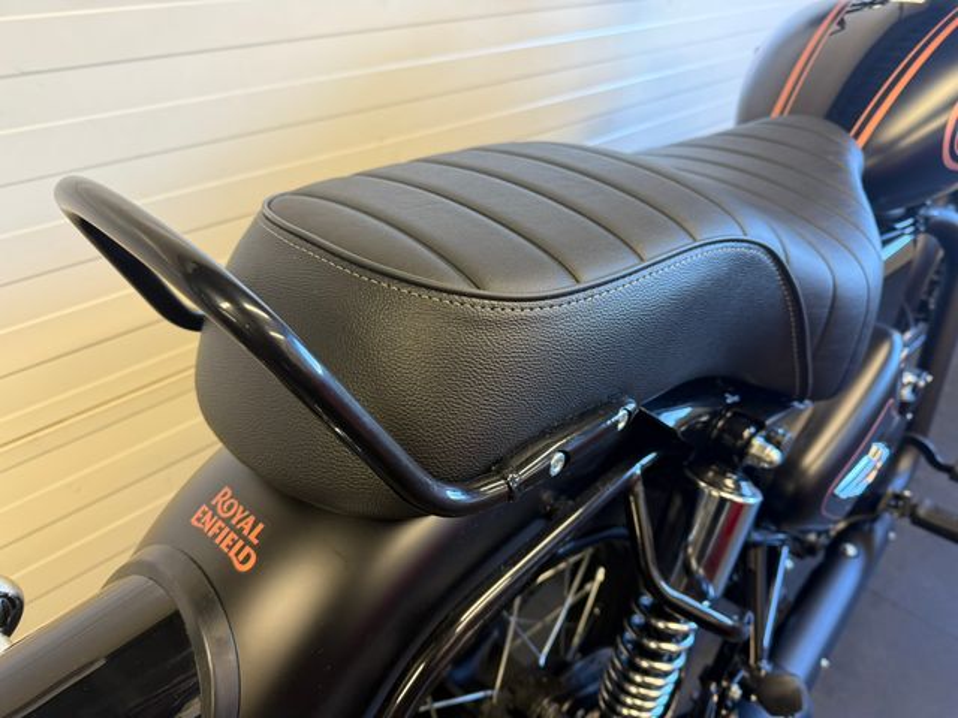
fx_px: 664
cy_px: 359
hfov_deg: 71.6
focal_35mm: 24
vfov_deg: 56.8
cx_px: 479
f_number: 1.78
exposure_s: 1/50
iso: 160
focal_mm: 6.76
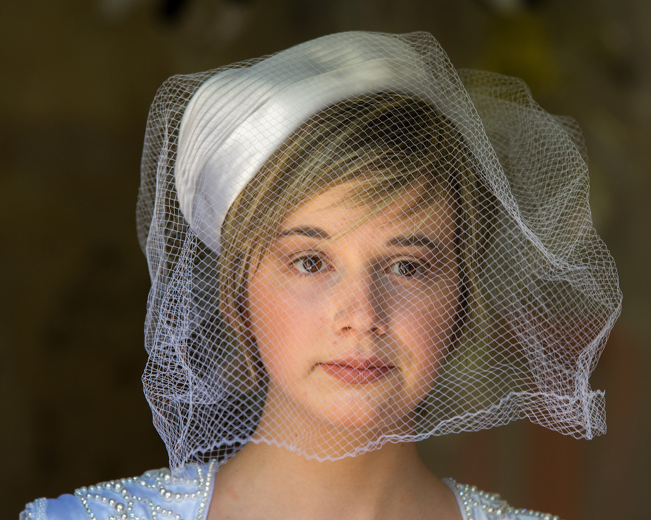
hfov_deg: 5.4
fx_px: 6954
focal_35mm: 361
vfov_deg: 4.3
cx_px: 364
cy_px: 261
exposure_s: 1/320
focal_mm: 200
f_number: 4
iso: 320
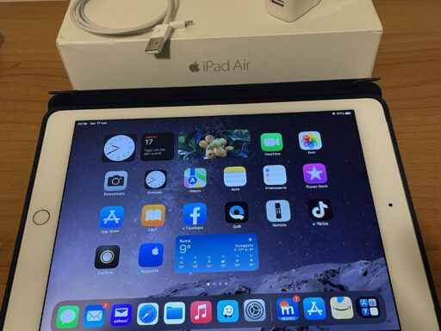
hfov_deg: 67.3
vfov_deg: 53.1
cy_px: 166
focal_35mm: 26
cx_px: 220
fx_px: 332
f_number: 1.6
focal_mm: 4.2
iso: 200
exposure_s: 1/50
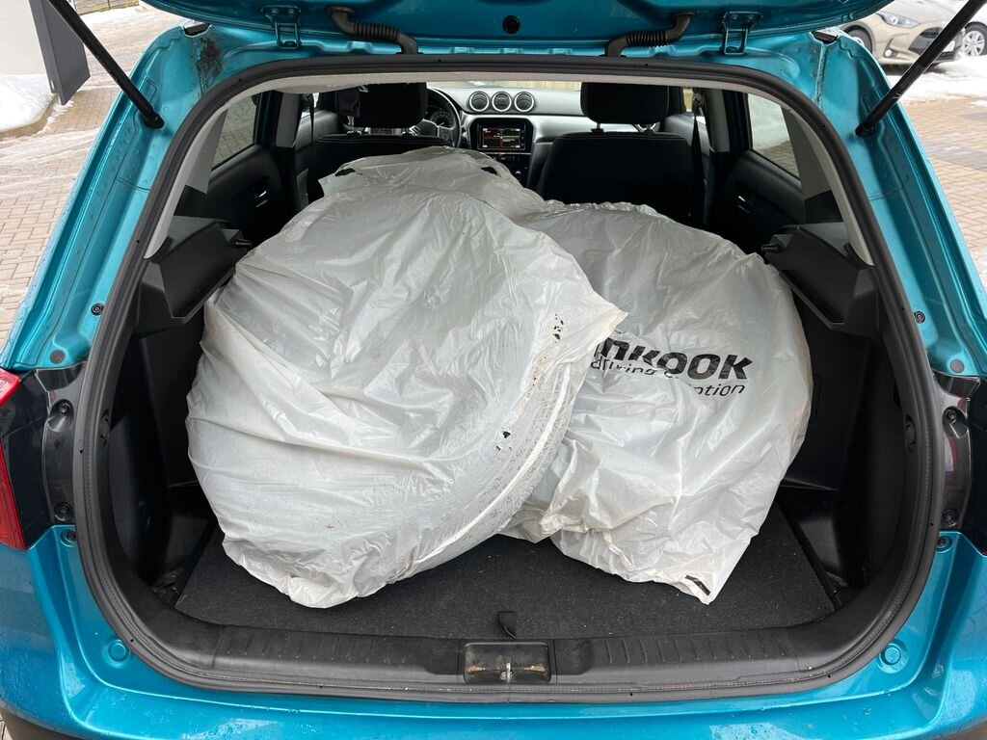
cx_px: 494
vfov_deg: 53.1
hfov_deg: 67.3
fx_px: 741
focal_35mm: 26
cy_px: 370
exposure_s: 1/121
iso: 40
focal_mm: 5.1
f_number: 1.6
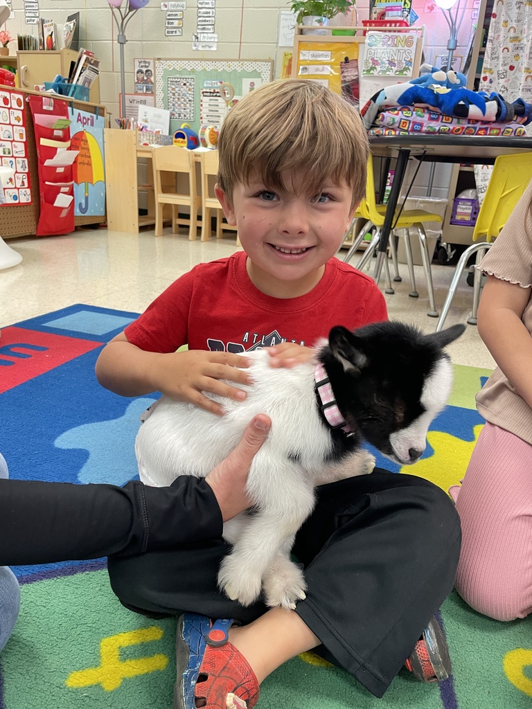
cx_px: 266
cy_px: 354
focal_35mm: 26
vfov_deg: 67.3
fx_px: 533
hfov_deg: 53.1
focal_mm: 4.2
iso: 200
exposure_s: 1/60
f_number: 1.6
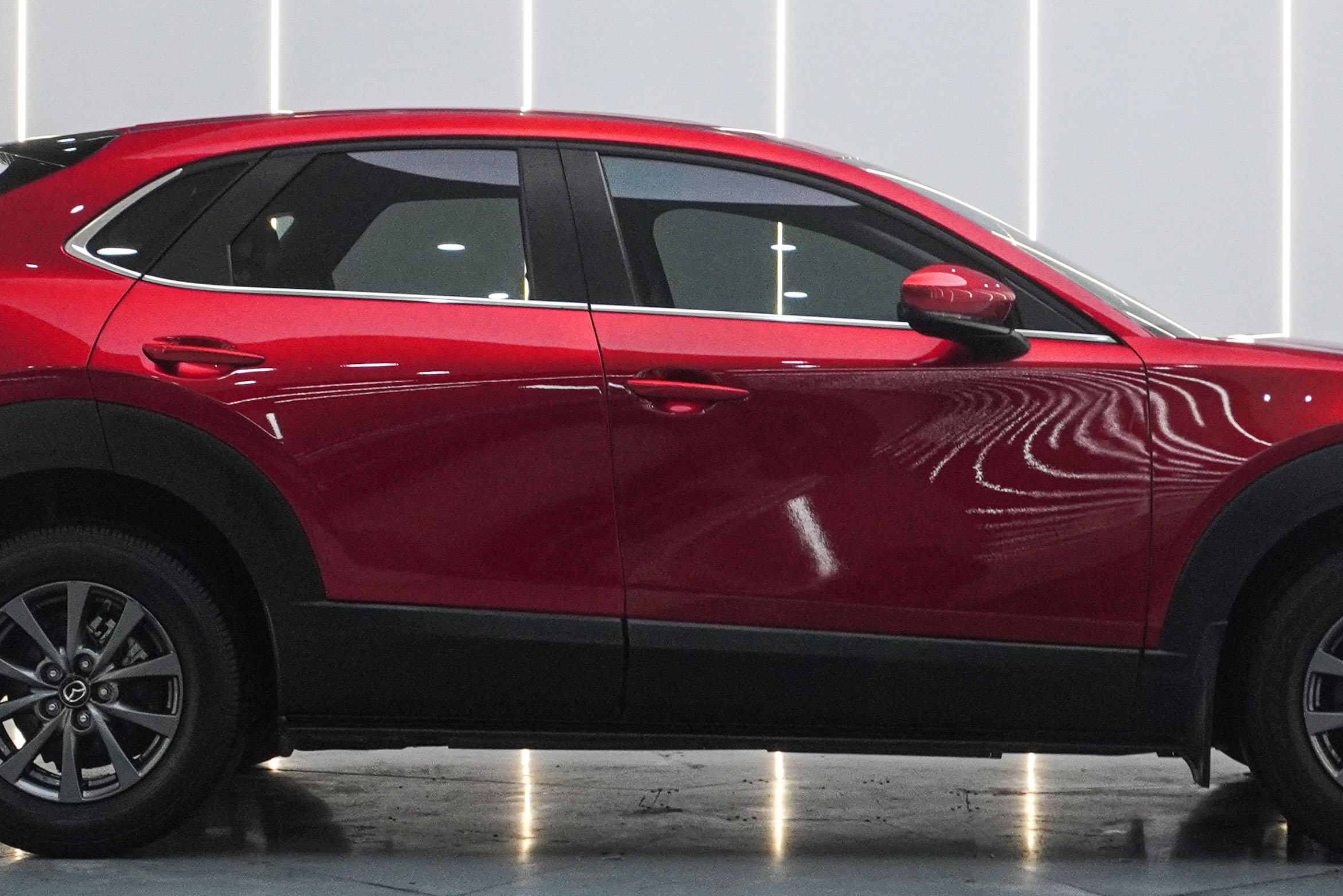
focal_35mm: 91
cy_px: 352
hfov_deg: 22.4
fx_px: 3395
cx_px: 798
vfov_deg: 15.0
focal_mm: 24
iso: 1000
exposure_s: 1/80
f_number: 6.3
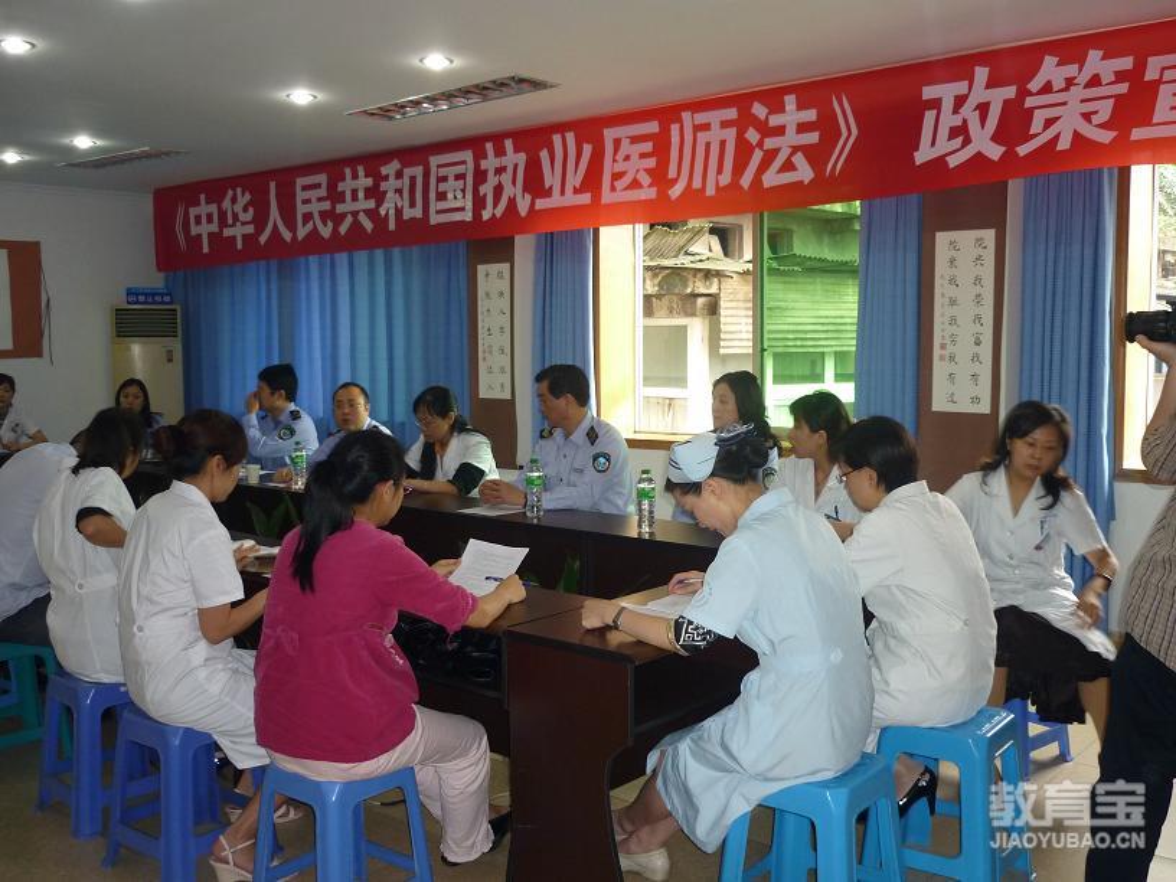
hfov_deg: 55.4
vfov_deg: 42.9
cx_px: 588
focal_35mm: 33
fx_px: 1121
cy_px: 441
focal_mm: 5.5
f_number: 2.8
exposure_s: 1/30
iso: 160
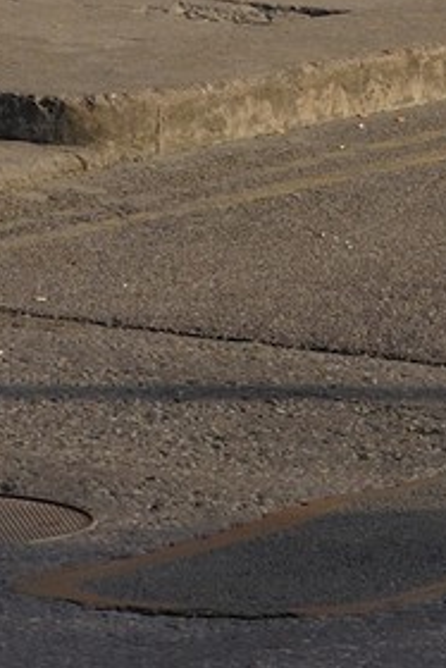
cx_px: -652
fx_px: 6366
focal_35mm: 343
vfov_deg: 5.7
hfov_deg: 3.9
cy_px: -1124
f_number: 9
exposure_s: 1/160
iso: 100
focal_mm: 40
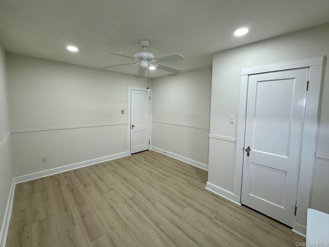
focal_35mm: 15
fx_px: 143
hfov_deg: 98.0
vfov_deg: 81.7
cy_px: 116
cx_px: 154
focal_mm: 2.22
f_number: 2.2
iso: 160
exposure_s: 1/120
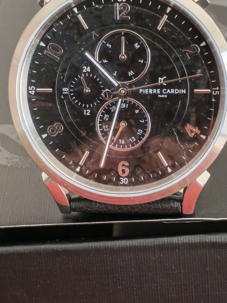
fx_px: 1339
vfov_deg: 12.9
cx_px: 123
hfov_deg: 9.7
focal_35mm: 153
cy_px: 163
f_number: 1.9
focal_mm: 6.12
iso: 400
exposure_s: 1/100
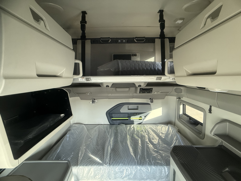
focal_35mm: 14
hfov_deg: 102.1
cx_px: 120
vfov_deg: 85.7
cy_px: 90
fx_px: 97
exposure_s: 1/88
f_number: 2.2
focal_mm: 2.22
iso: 320
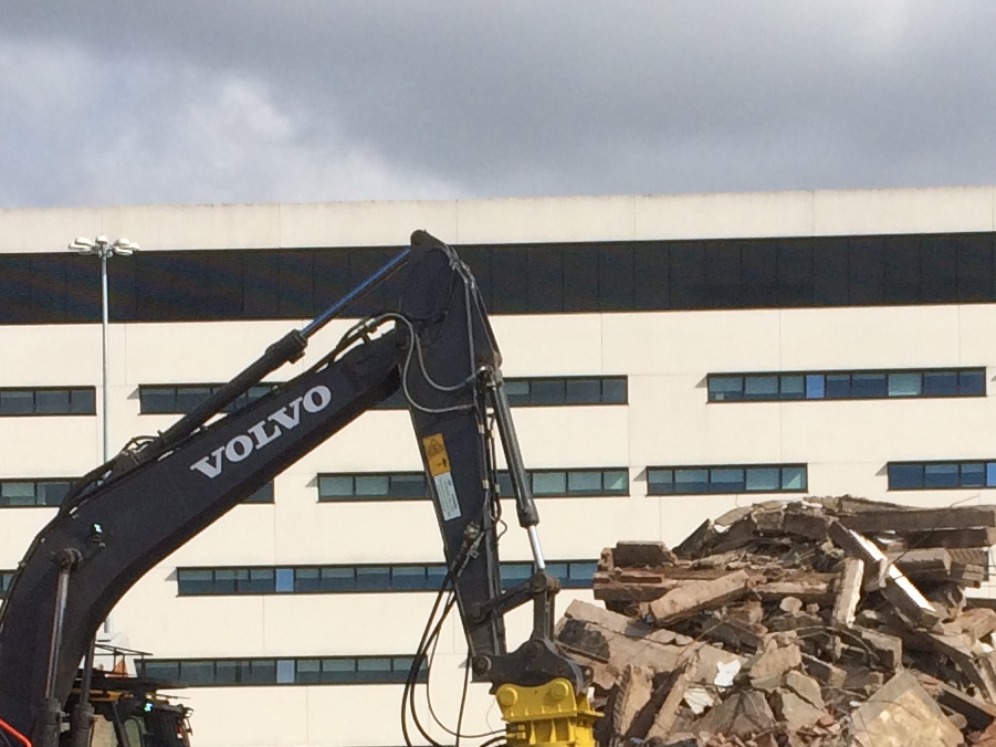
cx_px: 689
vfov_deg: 13.7
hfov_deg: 18.6
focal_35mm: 105
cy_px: 865
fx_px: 3022
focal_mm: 4.15
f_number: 2.2
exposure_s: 1/2933
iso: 32
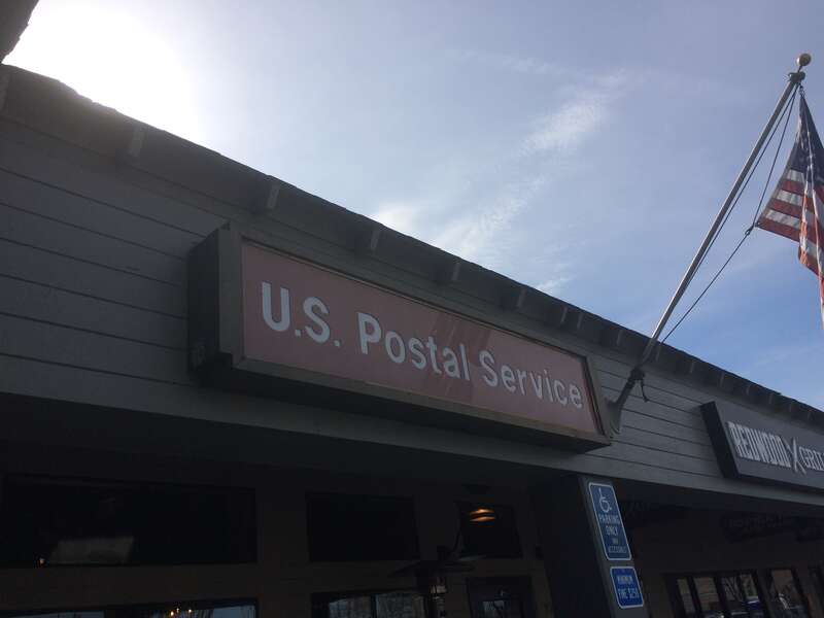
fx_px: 690
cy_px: 309
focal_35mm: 29
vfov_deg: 48.2
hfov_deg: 61.7
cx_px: 412
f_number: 2.2
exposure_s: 1/3165
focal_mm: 4.15
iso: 32
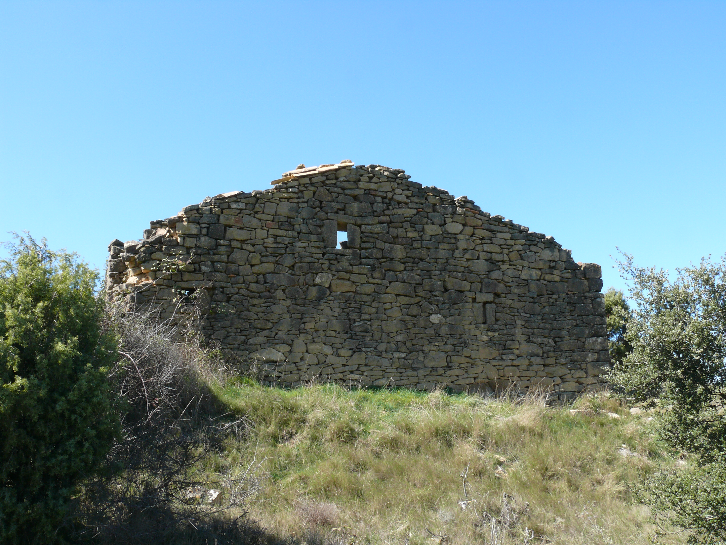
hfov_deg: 52.6
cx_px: 363
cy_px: 272
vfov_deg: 40.7
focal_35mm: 35
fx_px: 734
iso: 100
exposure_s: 1/50
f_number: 11
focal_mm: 7.4
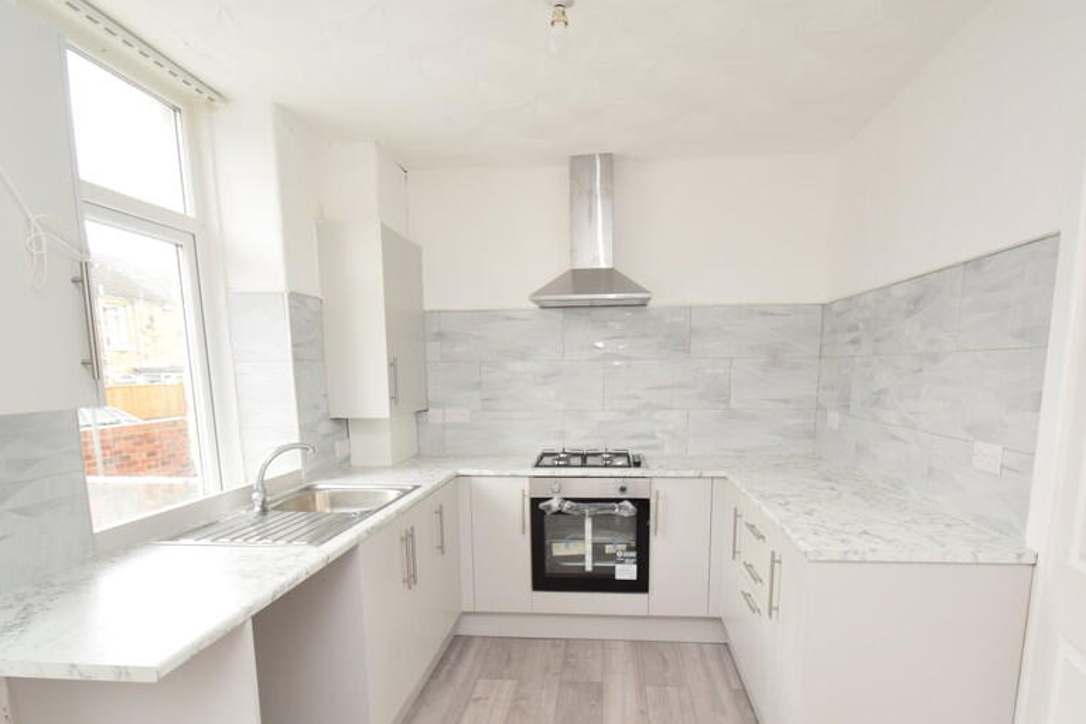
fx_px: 603
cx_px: 556
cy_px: 452
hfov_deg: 84.0
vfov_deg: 61.1
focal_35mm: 20
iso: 640
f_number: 5.6
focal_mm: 10
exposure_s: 1/125
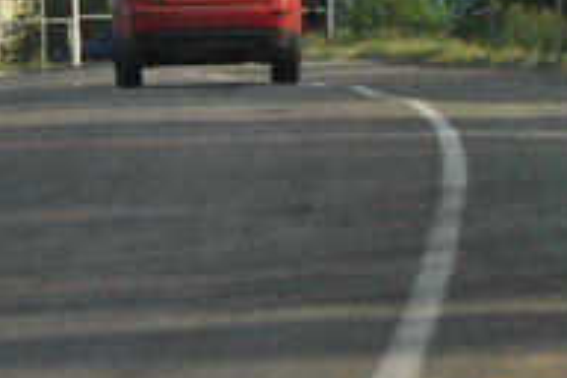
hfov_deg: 2.4
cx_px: 152
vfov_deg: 1.6
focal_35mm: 865
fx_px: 13623
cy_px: -102
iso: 720
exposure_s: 1/1000
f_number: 5.6
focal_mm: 200
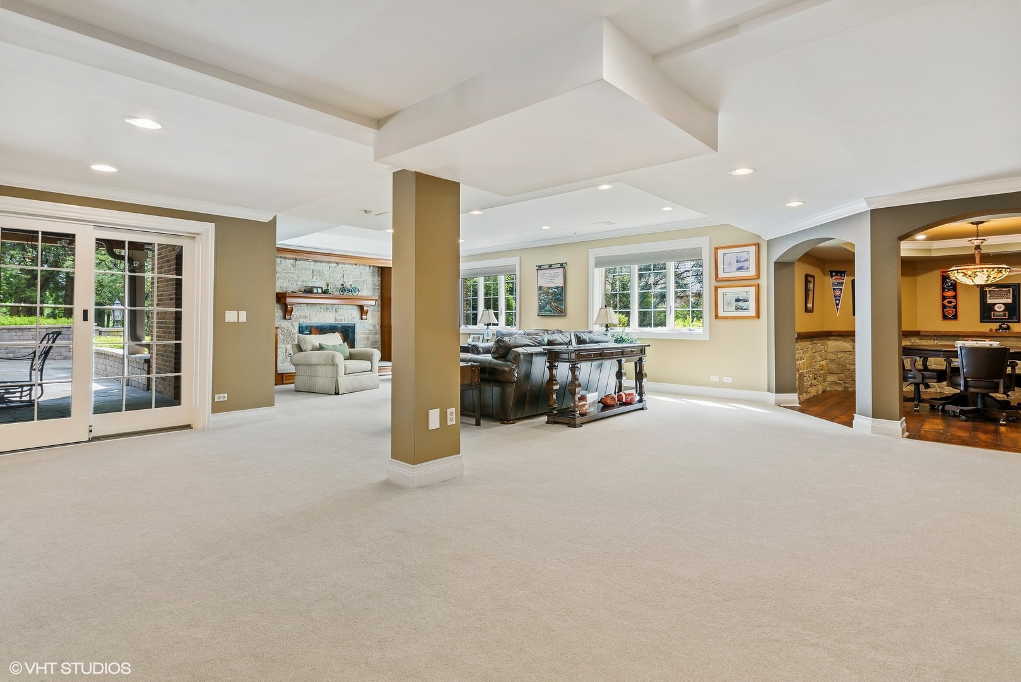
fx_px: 511
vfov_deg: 67.4
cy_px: 341
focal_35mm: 18
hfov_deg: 90.0
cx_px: 510
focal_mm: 18
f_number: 8
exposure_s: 1/1.67
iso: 100
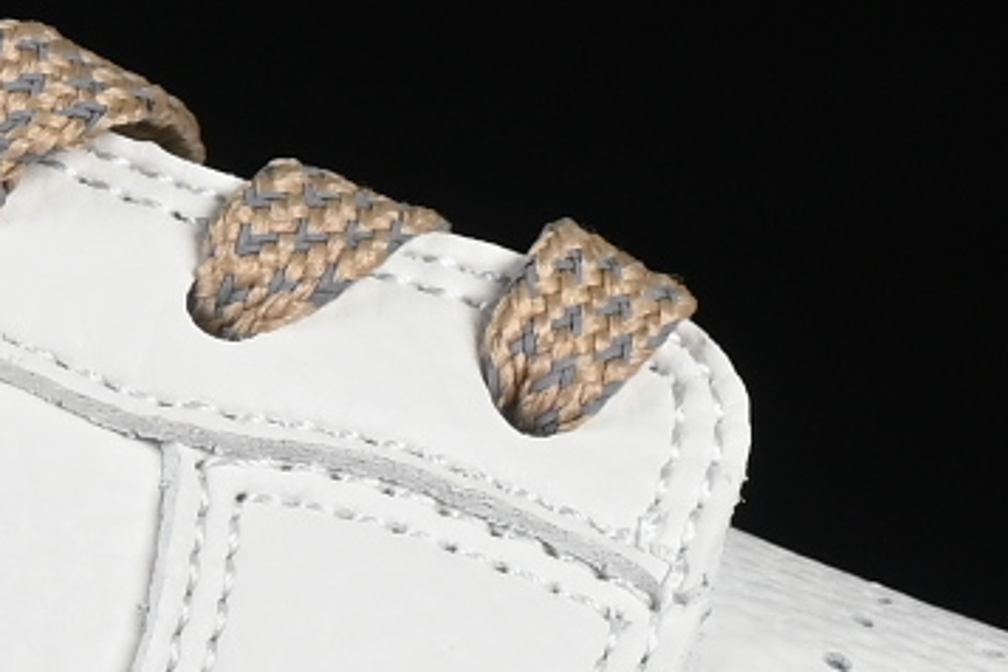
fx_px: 16379
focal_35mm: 585
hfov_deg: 3.5
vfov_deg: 2.3
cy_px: 71
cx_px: -596
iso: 160
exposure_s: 1/100
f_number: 8
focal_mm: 50
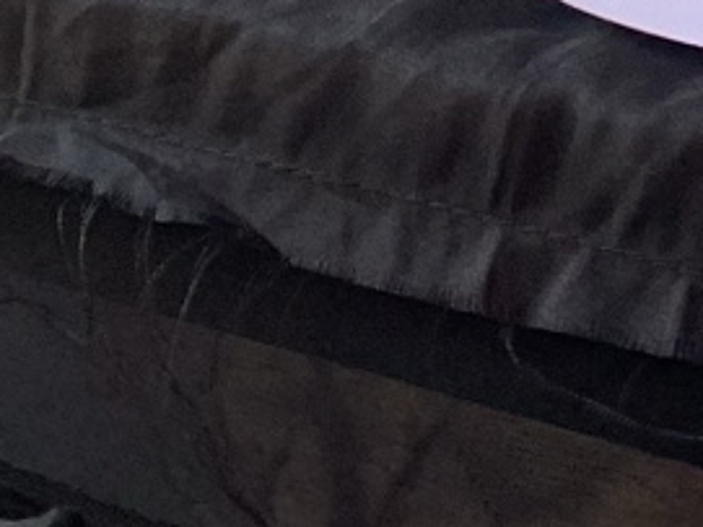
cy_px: -1202
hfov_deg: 10.5
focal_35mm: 184
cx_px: 898
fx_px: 3735
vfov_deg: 7.0
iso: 40
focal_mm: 4.25
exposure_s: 1/121
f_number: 1.8
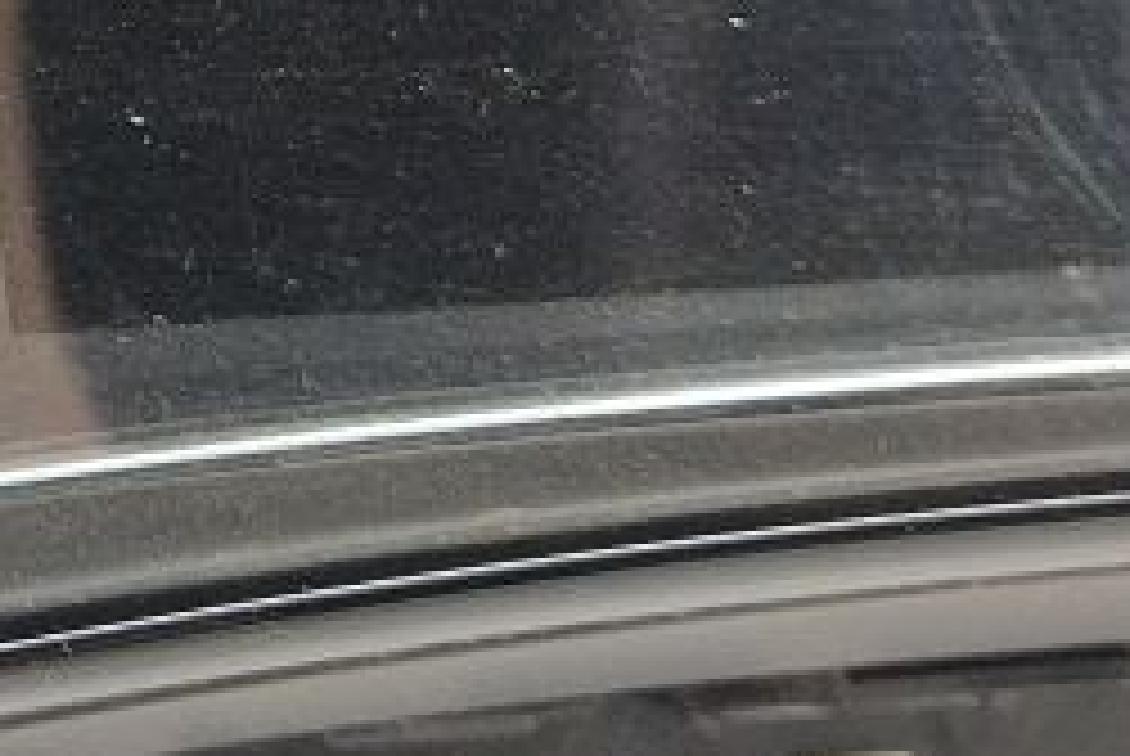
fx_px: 4211
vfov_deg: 10.0
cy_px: -320
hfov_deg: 14.1
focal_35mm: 134
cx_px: -648
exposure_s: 1/50
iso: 104
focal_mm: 4.71
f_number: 1.79
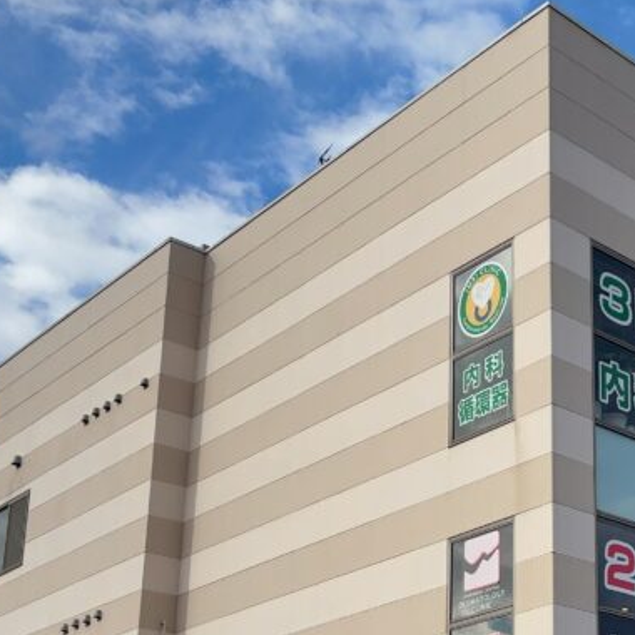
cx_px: 647
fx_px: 1287
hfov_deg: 26.2
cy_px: 583
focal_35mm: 62
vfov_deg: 26.7
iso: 50
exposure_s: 1/3205
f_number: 1.6
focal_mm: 5.96
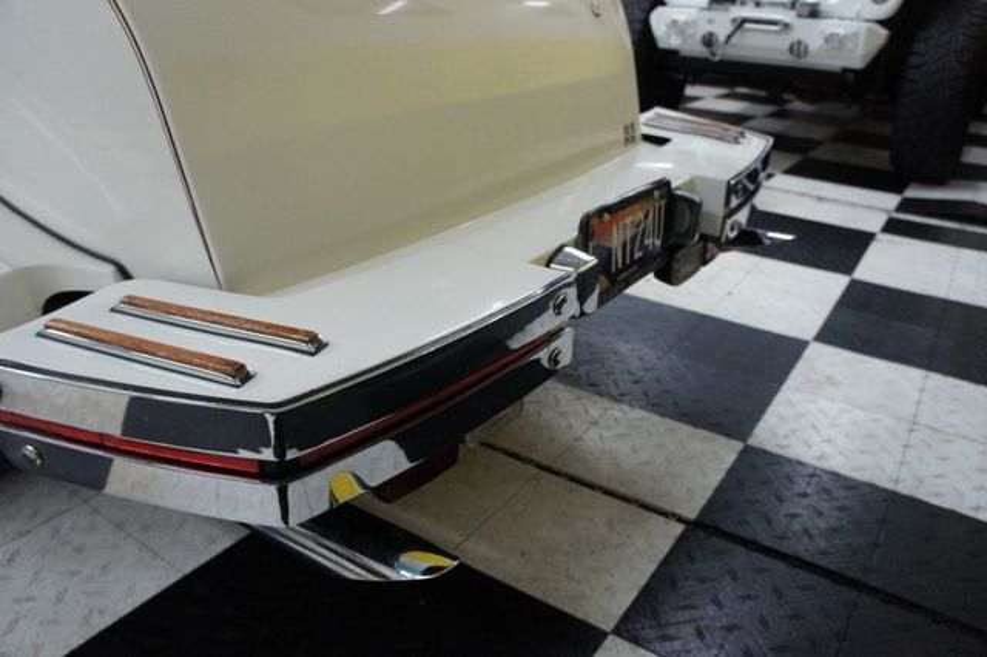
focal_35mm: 27
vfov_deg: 47.9
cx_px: 494
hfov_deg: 67.4
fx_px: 740
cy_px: 328
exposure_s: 1/125
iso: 1600
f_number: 3.5
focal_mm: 18
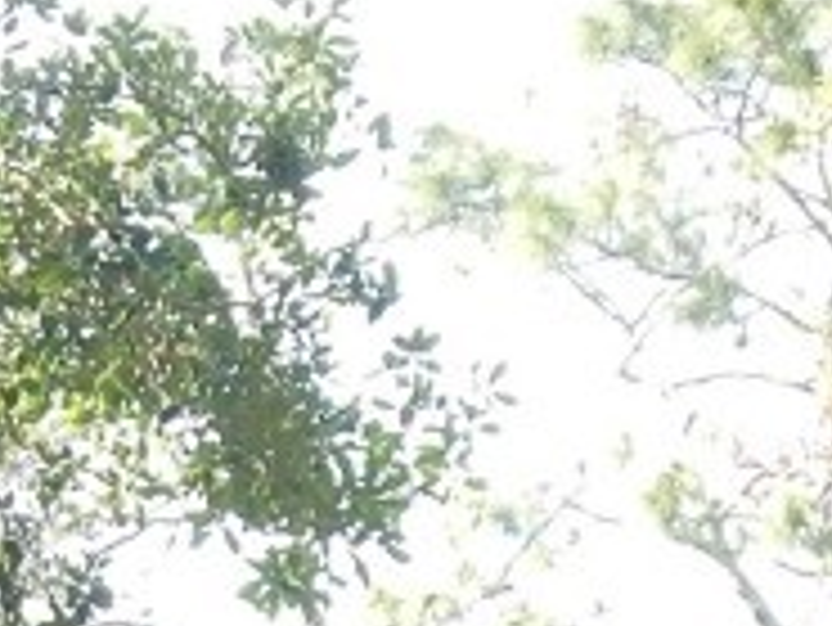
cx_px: -99
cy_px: 1549
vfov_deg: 6.7
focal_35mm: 210
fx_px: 5051
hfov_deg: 9.3
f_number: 3.4
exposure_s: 1/100
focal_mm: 6.8
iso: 125
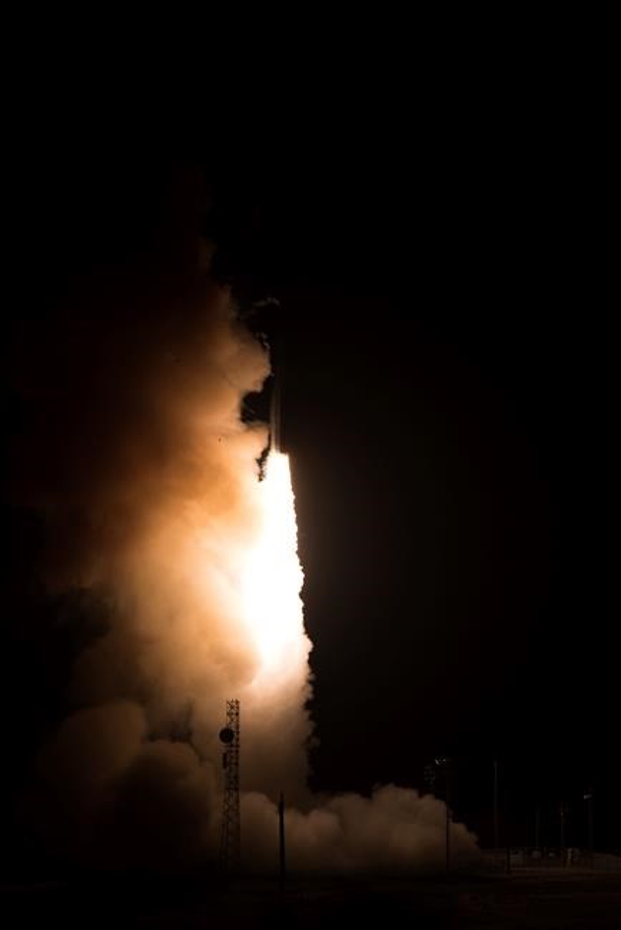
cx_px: 310
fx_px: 15507
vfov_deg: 3.4
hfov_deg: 2.3
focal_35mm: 600
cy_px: 465
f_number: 8
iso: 200
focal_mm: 600
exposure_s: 1/1000
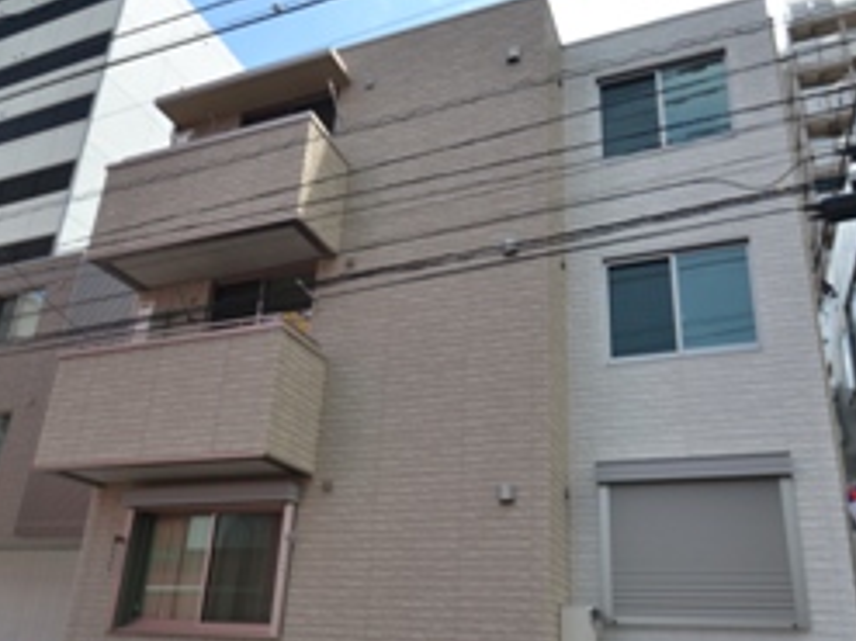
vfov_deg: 49.4
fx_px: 692
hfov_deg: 63.4
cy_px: 379
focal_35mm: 28
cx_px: 451
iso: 100
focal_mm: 12
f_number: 7.1
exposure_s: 1/200
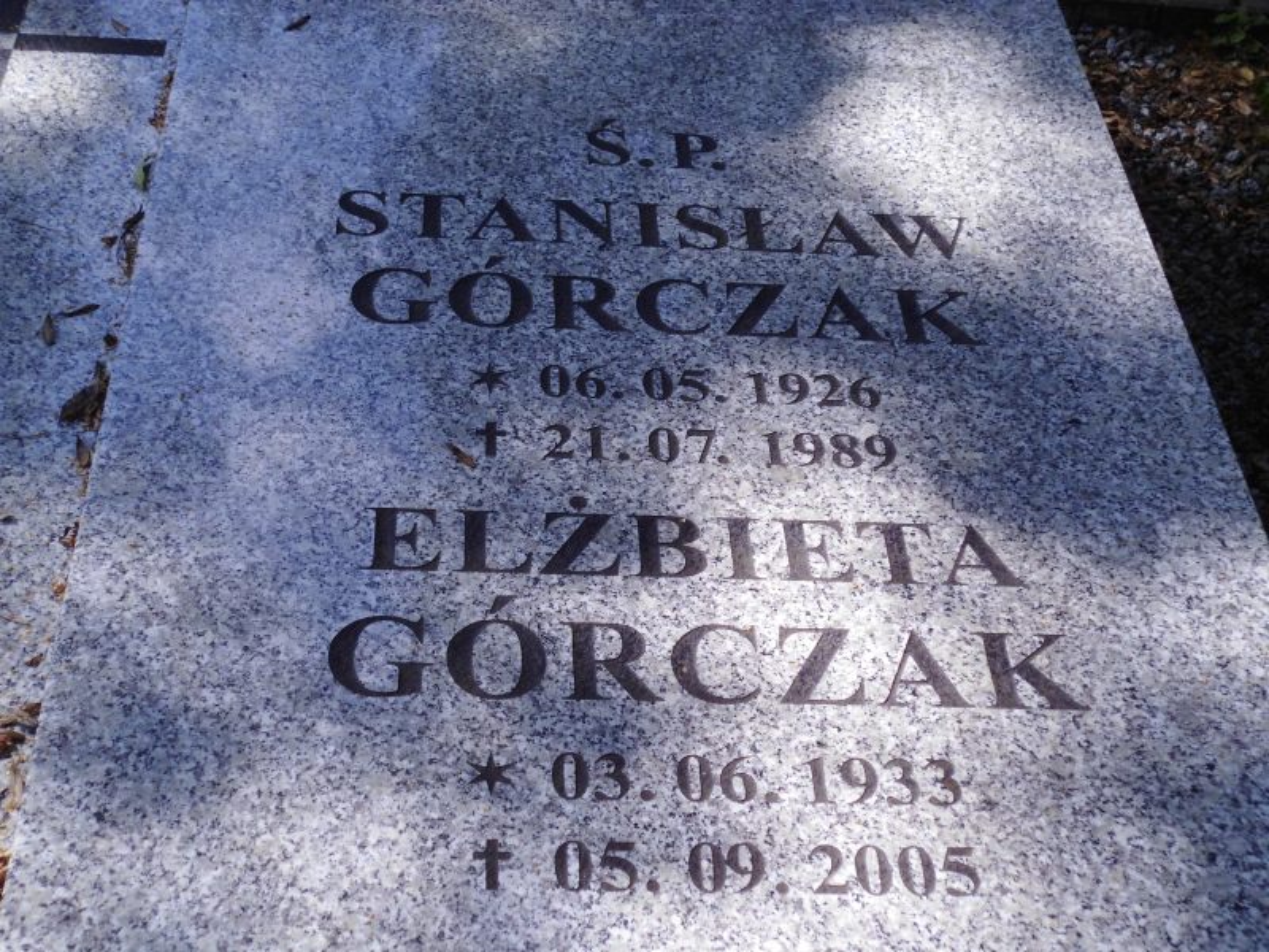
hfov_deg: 34.9
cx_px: 634
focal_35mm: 55
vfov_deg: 26.6
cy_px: 476
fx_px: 2016
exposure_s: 1/320
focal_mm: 9.9
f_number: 4.6
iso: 100
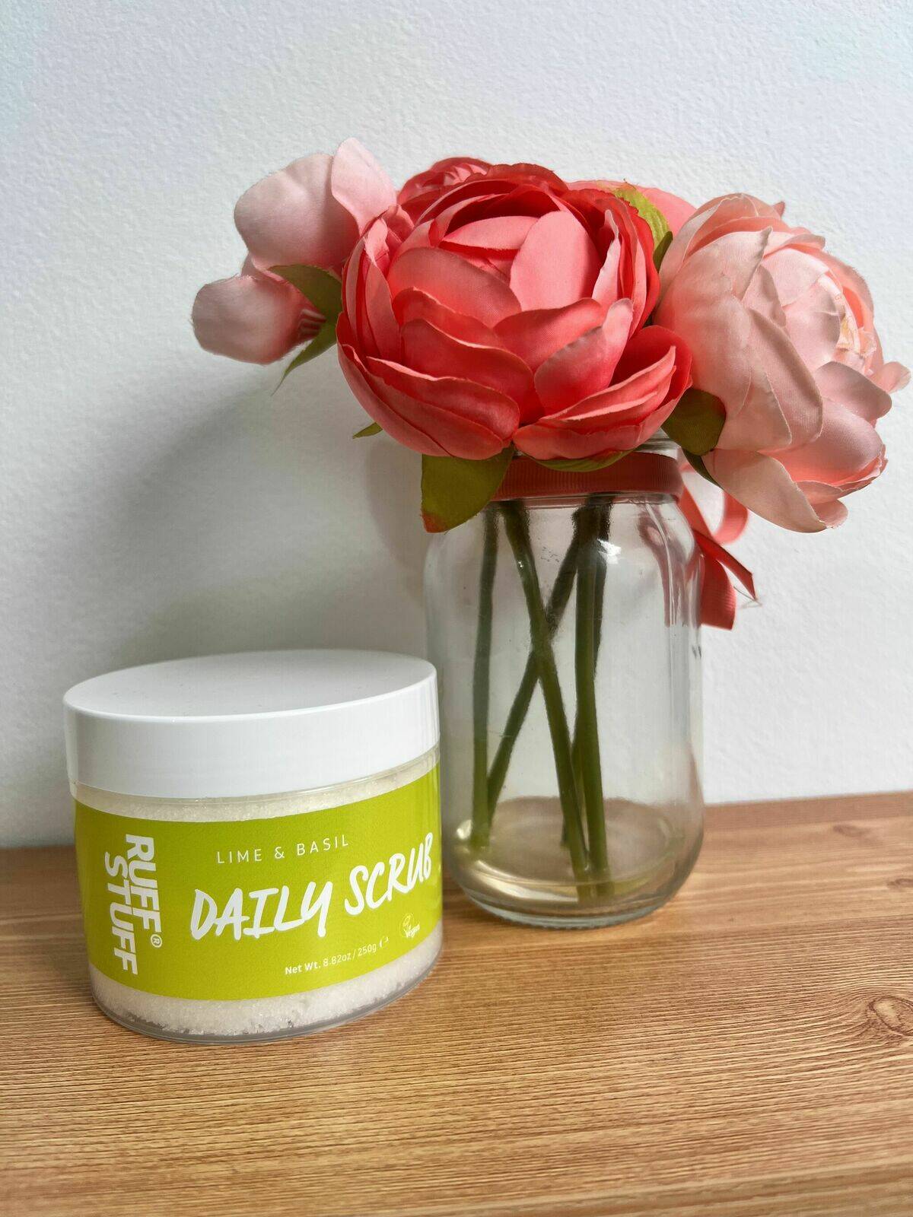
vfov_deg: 67.3
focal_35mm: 26
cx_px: 456
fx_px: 914
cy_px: 608
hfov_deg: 53.1
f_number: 1.5
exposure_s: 1/100
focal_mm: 5.7
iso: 40
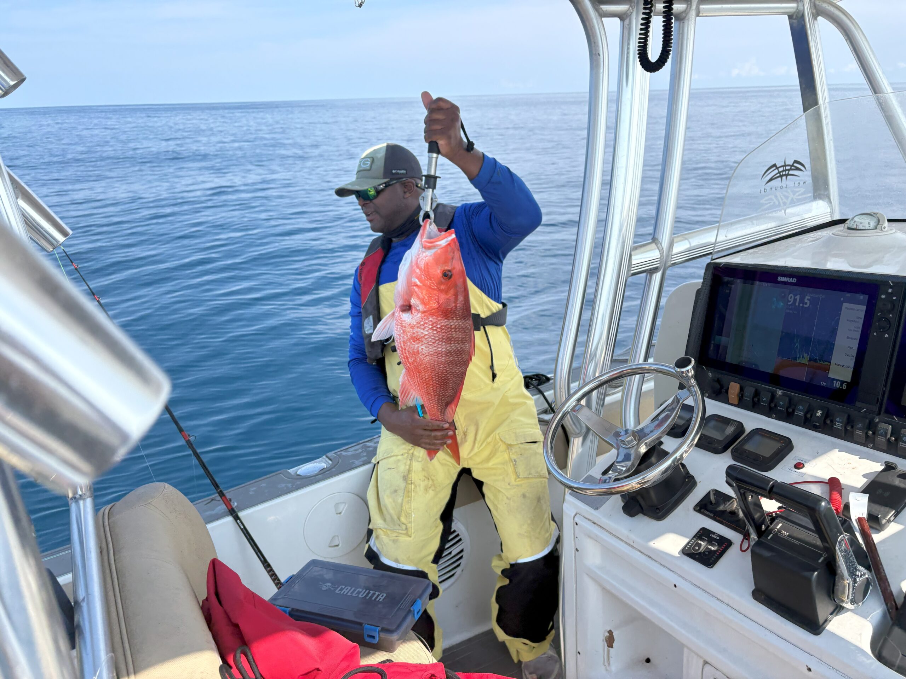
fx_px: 680
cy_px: 340
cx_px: 453
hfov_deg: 67.3
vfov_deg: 53.1
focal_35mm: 26
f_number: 1.6
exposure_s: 1/1953
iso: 50
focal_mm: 5.96
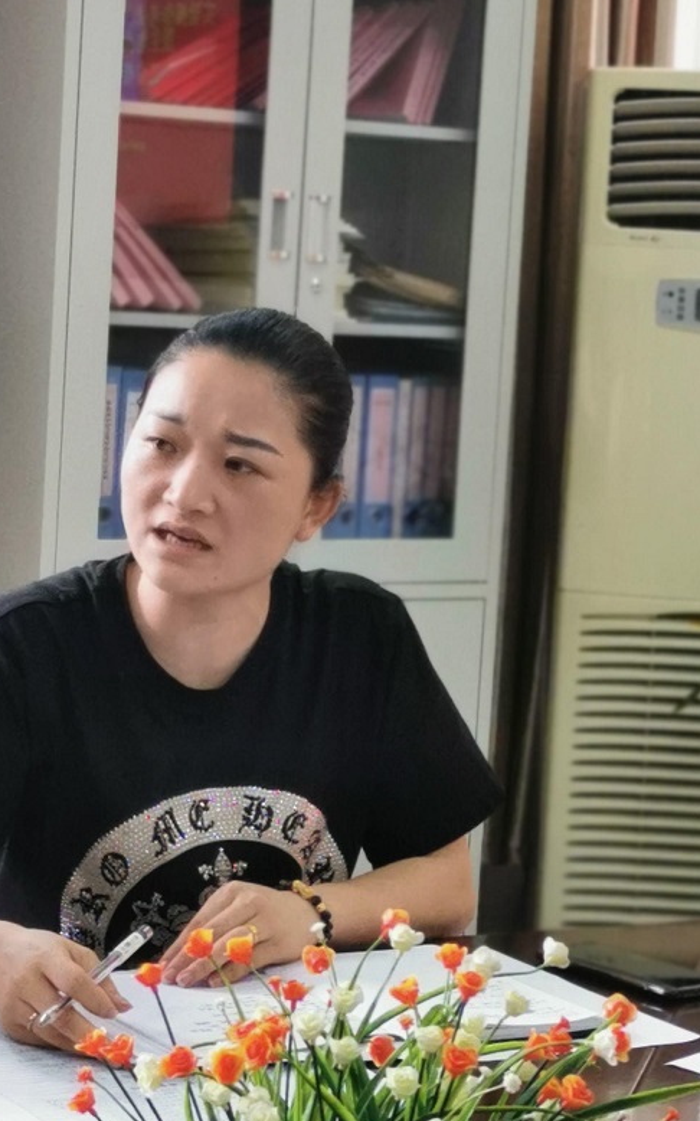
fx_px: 3237
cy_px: 491
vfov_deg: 19.6
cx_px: 326
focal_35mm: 106
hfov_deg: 12.3
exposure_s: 1/50
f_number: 1.8
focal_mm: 5.58
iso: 200
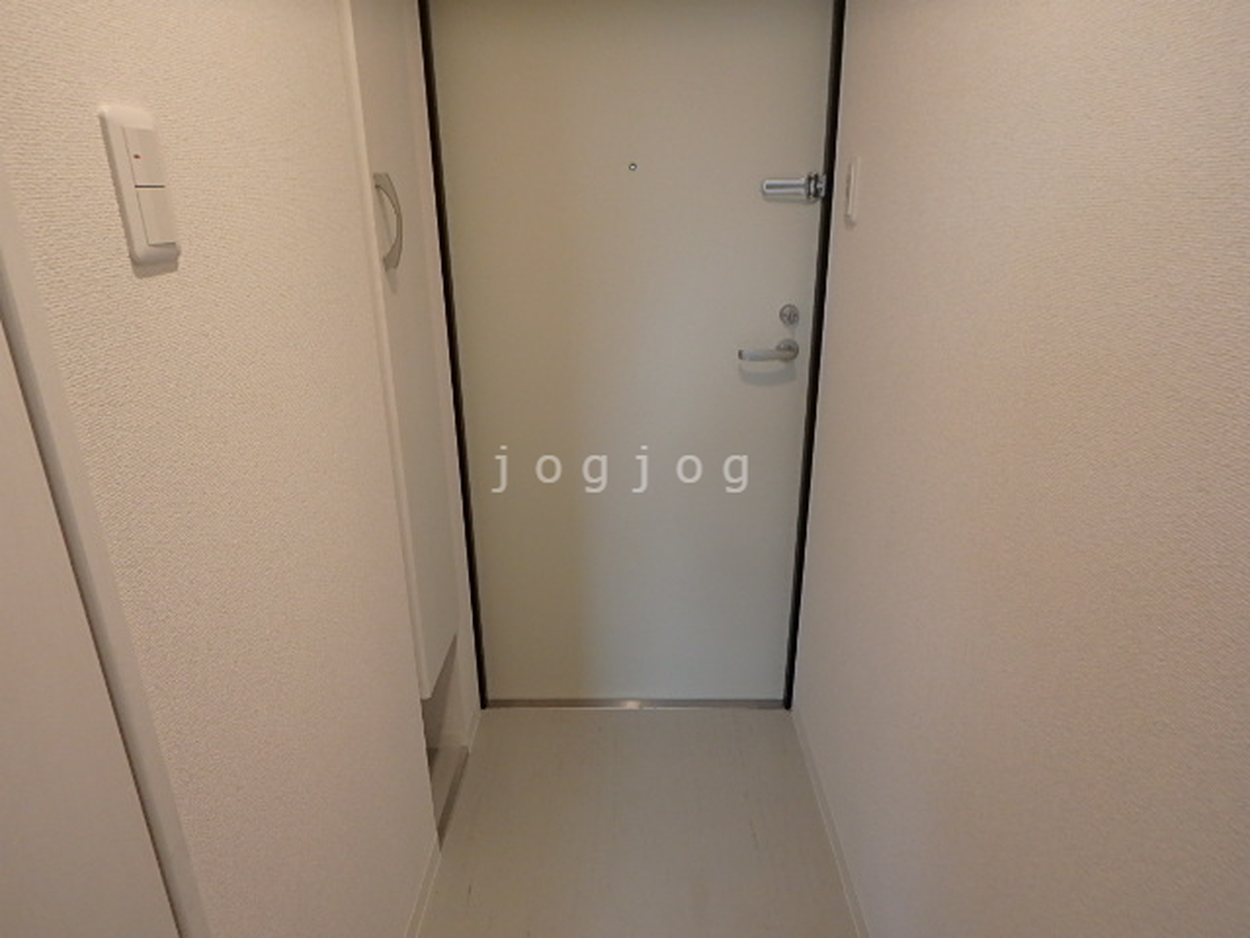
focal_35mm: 21
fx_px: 758
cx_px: 625
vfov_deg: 63.4
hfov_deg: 79.0
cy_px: 469
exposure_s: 1/30
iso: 320
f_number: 3.5
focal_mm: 3.7
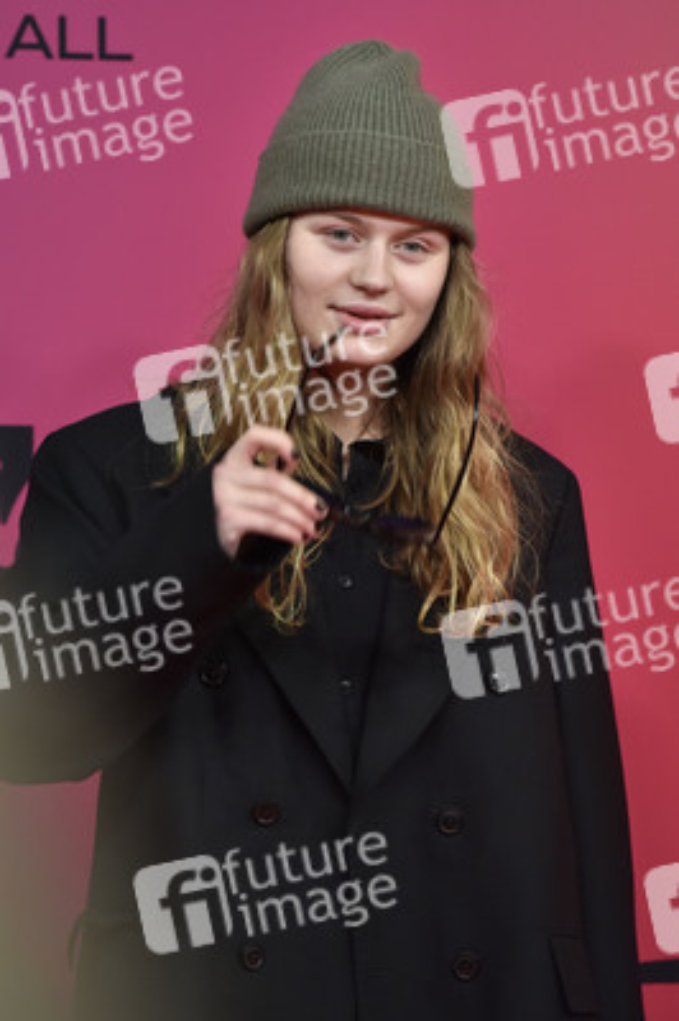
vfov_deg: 10.3
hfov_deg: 6.9
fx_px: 5668
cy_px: 510
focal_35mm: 200
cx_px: 340
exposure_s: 1/200
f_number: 5.6
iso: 2000
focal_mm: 200
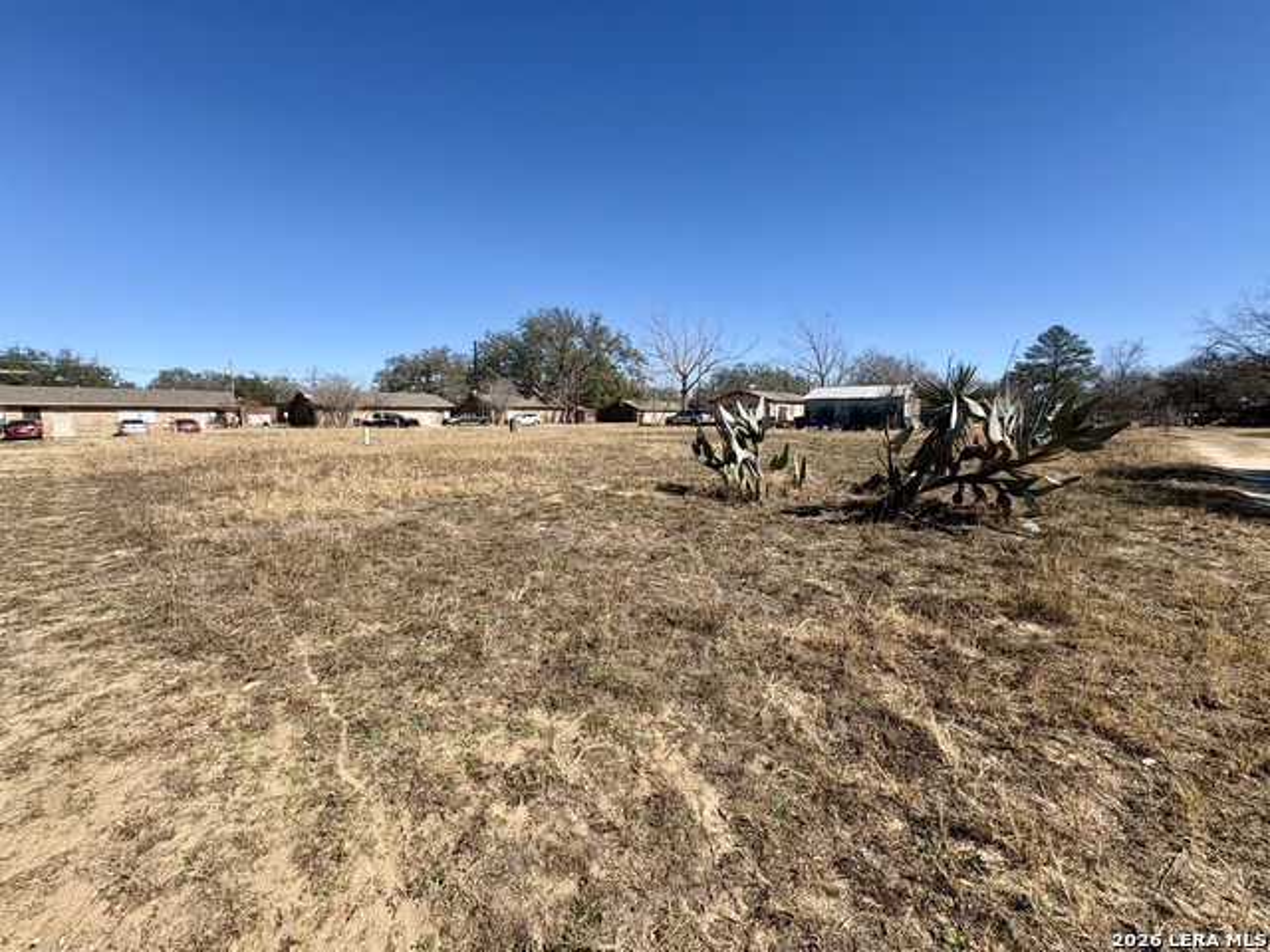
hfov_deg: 102.1
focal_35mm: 14
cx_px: 635
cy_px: 476
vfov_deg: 85.7
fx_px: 514
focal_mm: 2.22
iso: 40
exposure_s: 1/1832
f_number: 2.2
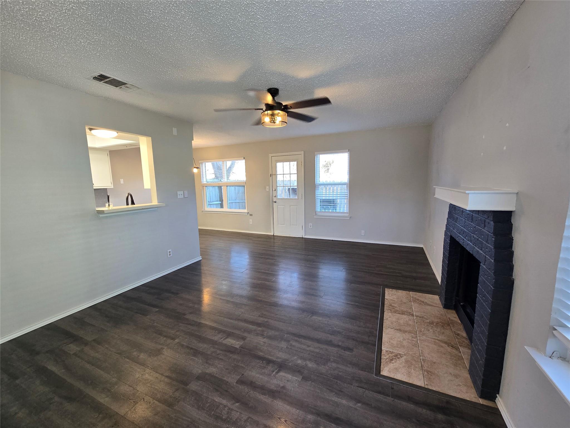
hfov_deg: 106.2
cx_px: 285
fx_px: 214
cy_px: 214
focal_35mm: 13
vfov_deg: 89.9
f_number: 2.2
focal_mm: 2.2
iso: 160
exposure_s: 1/60
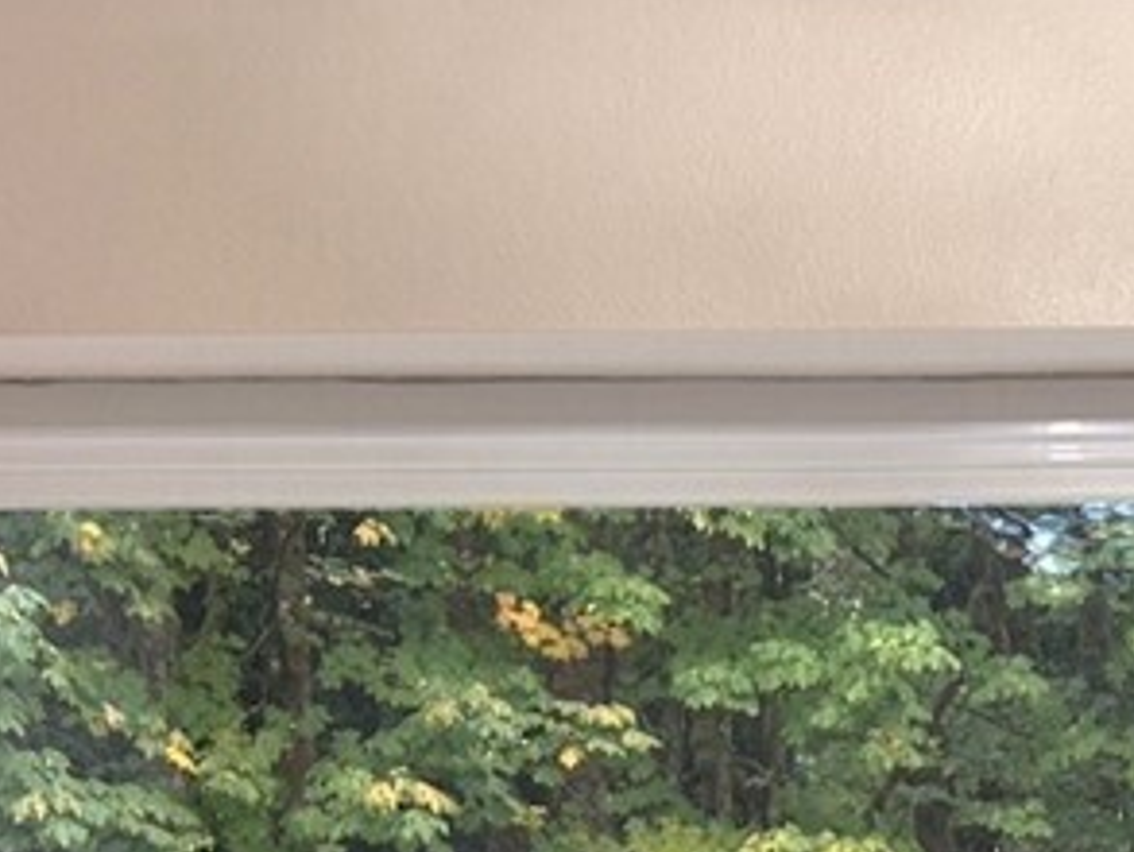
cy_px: 1905
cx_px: 1084
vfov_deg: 10.1
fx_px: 4293
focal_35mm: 131
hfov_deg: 14.8
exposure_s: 1/120
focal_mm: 6.76
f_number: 1.78
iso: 80
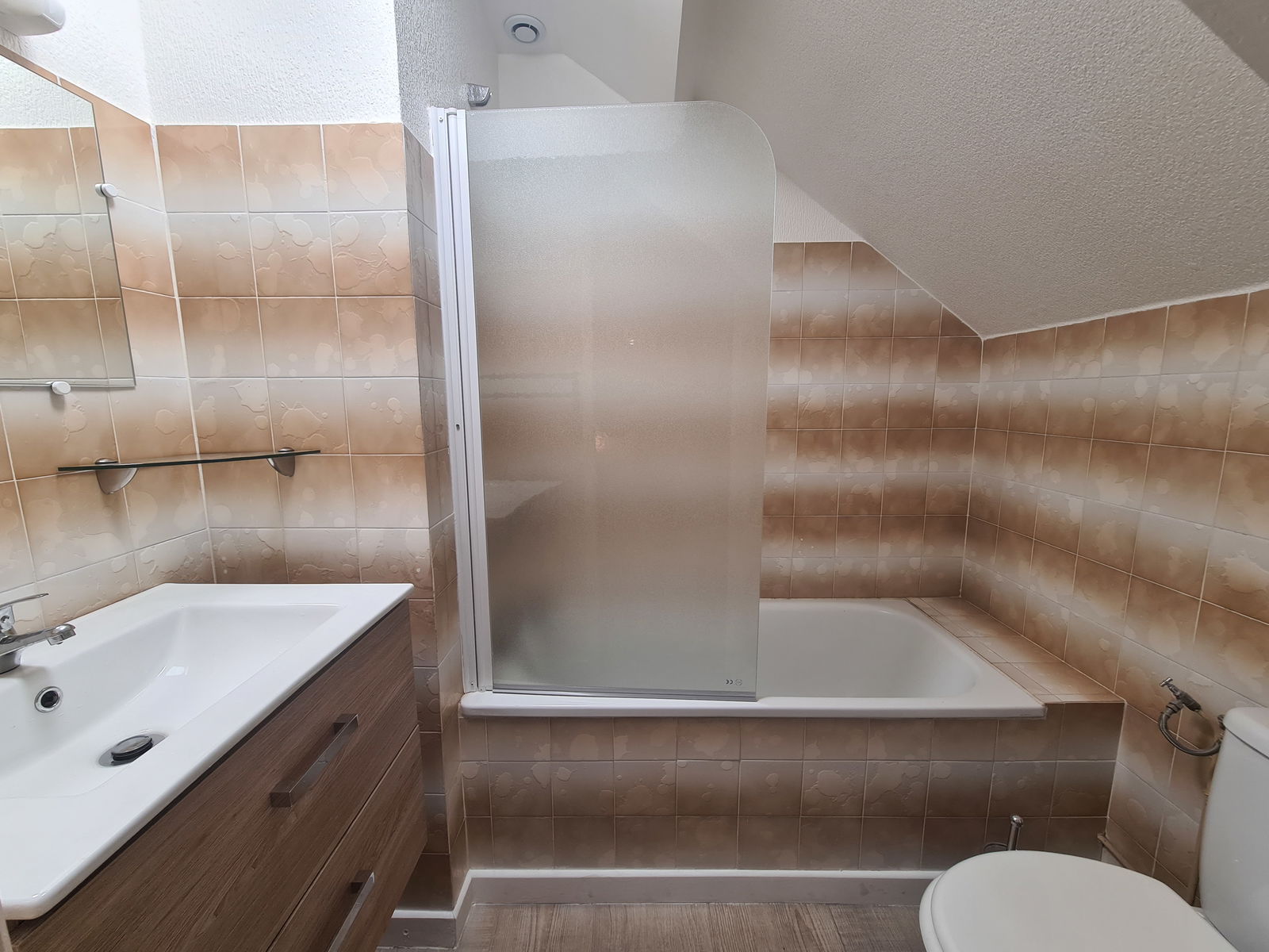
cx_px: 634
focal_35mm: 13
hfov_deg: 106.2
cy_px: 476
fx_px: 477
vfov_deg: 89.9
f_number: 2.2
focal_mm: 2.2
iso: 64
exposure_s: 1/100
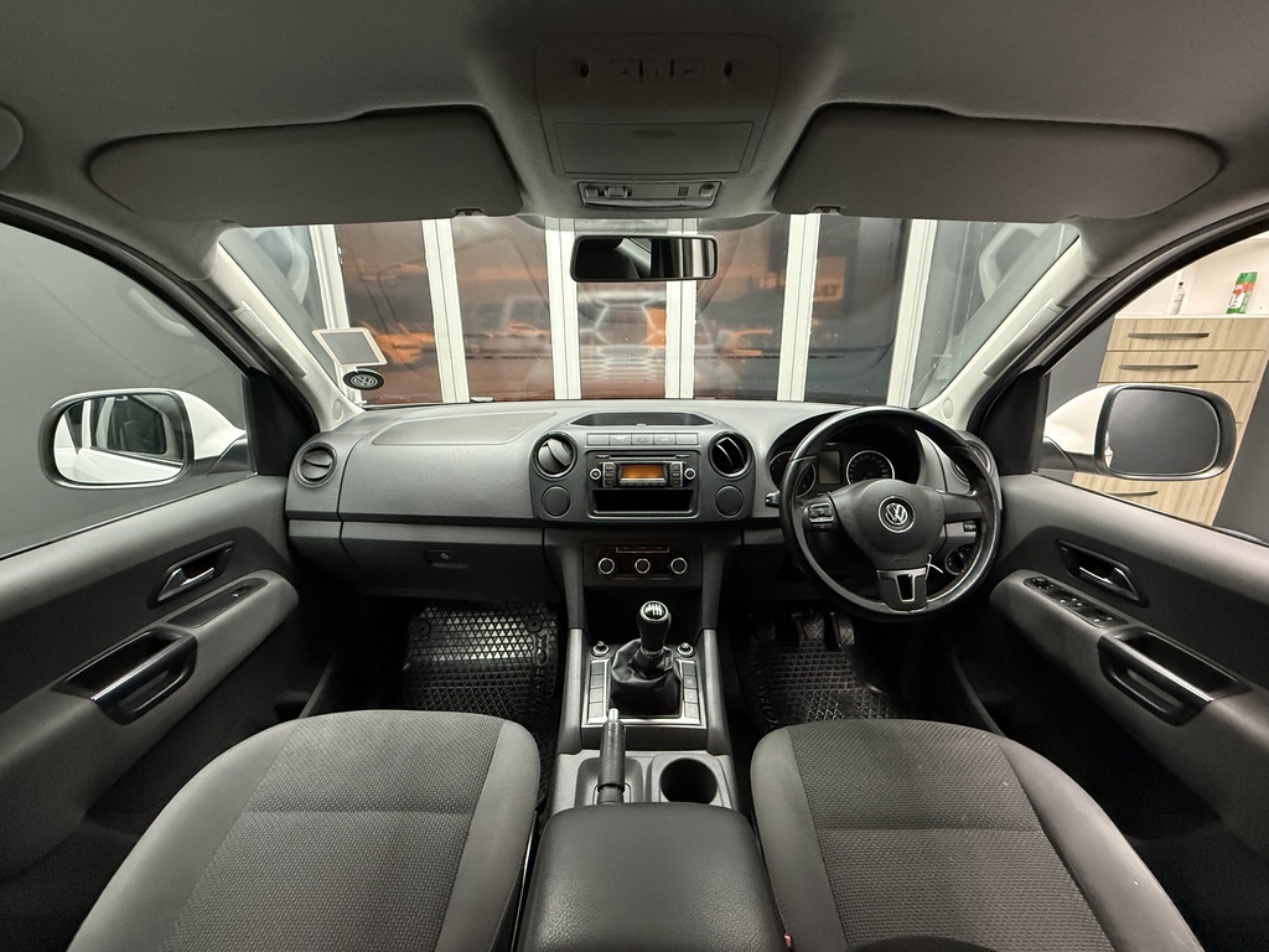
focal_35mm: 14
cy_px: 476
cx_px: 634
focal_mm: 2.22
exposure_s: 1/60
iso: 640
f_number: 2.2
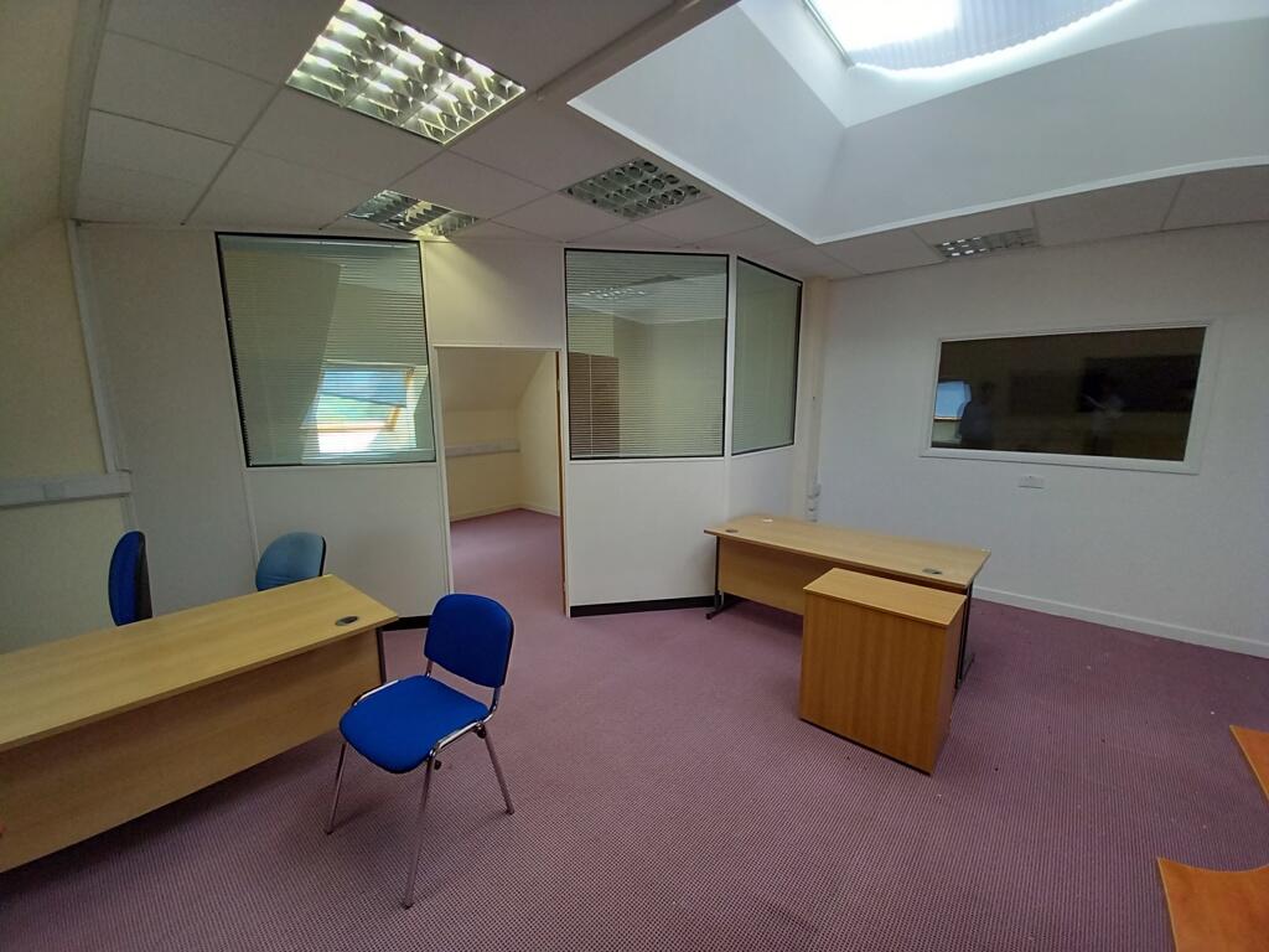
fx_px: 477
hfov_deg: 106.2
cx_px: 634
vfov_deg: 89.9
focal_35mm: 13
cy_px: 476
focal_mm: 1.13
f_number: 2.2
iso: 125
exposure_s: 1/100
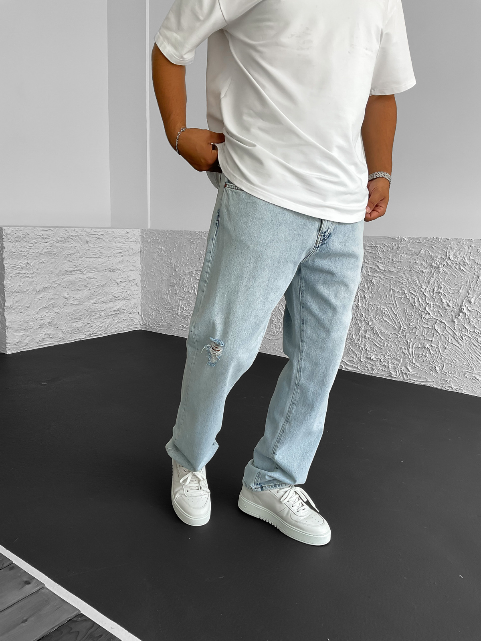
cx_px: 240
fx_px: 537
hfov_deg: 48.2
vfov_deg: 61.7
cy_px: 320
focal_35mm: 29
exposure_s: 1/120
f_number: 1.8
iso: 25
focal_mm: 3
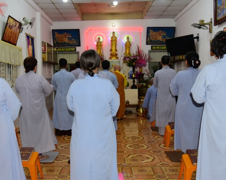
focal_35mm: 36
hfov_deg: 50.3
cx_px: 104
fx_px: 241
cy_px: 90
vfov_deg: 41.1
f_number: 4
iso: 320
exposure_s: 1/60
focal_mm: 31
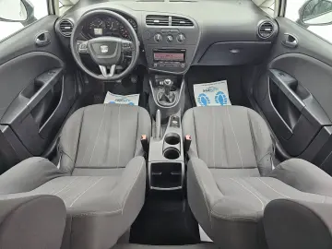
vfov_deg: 58.9
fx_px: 221
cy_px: 124
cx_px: 166
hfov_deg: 73.9
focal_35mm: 23
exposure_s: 1/100
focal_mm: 6.3
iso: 400
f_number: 1.7
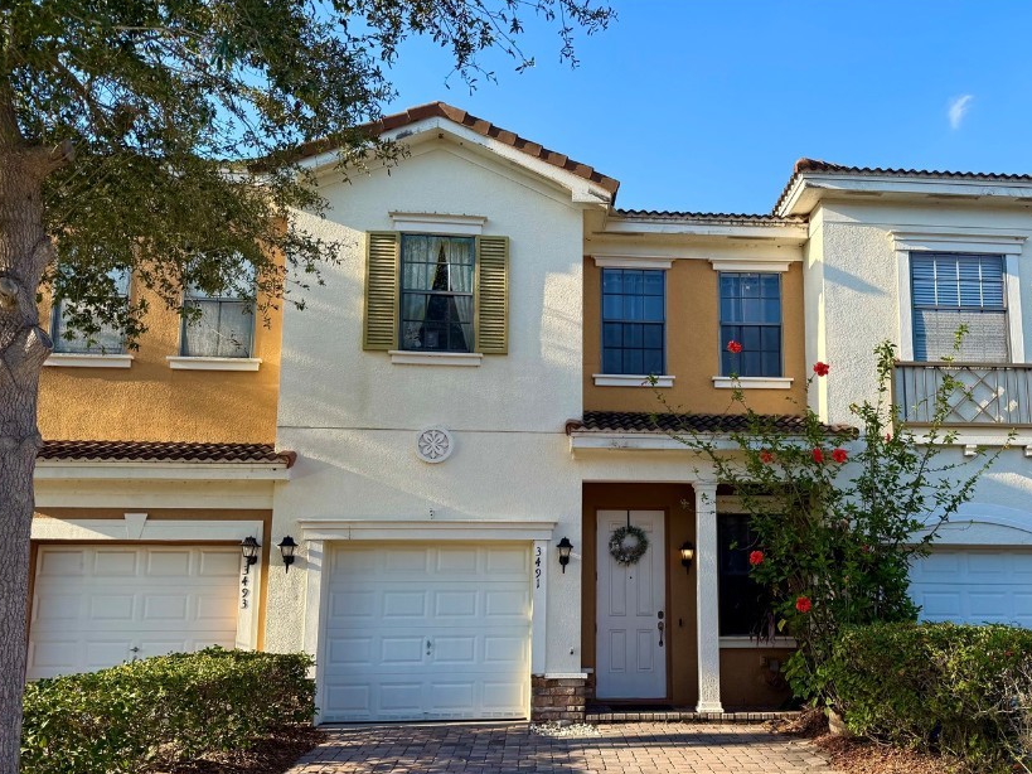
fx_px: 894
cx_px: 626
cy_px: 474
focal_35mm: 30
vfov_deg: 46.5
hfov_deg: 59.4
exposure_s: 1/1488
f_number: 1.78
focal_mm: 6.76
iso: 80
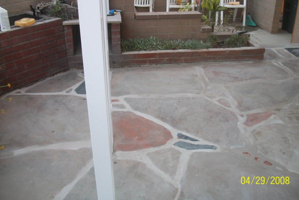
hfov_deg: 55.8
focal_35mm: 34
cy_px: 91
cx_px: 152
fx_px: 282
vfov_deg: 38.9
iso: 80
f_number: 2.9
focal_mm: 5.7
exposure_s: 1/40
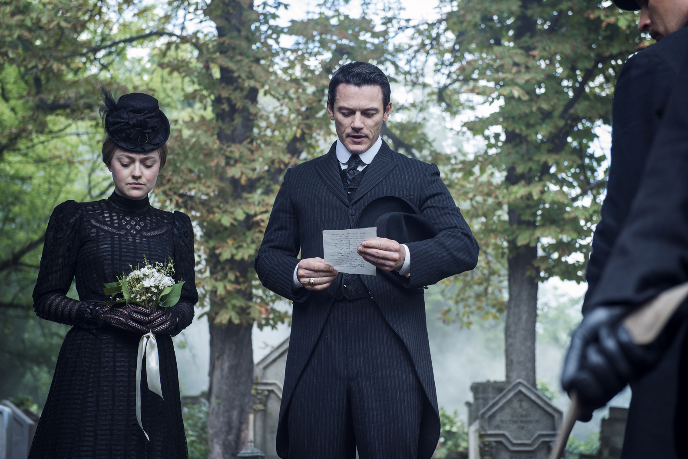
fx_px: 1338
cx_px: 344
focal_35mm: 70
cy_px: 230
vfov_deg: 19.5
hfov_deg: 28.8
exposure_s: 1/320
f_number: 4
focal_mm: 70
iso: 500
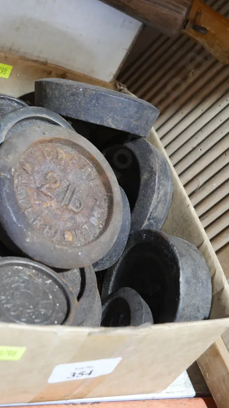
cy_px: 207
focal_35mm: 51
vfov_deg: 40.6
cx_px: 86
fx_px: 551
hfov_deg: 23.4
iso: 1600
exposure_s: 1/60
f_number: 5.1
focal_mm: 23
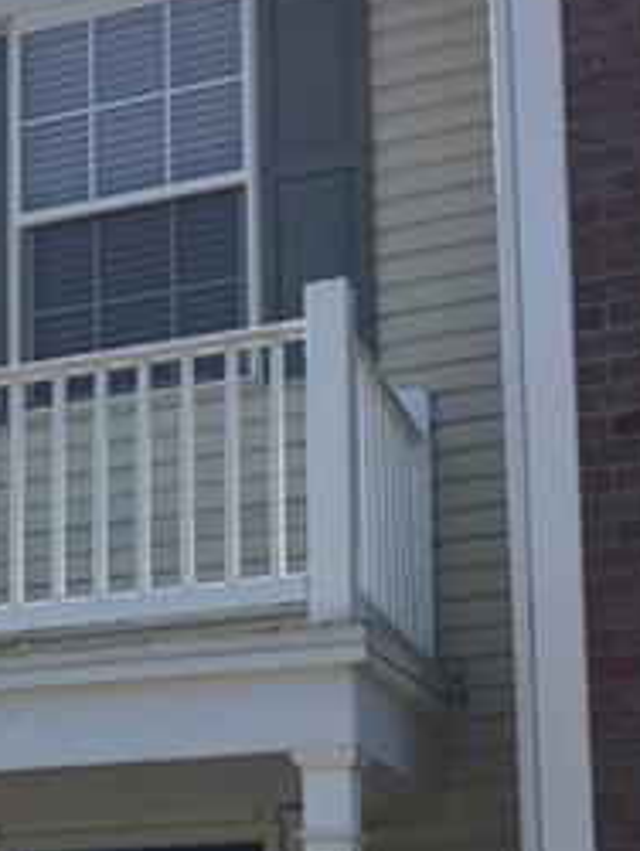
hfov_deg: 15.6
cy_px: 820
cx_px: -238
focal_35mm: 89
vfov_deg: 21.3
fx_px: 2190
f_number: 2.2
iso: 32
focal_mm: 4.15
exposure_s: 1/1721
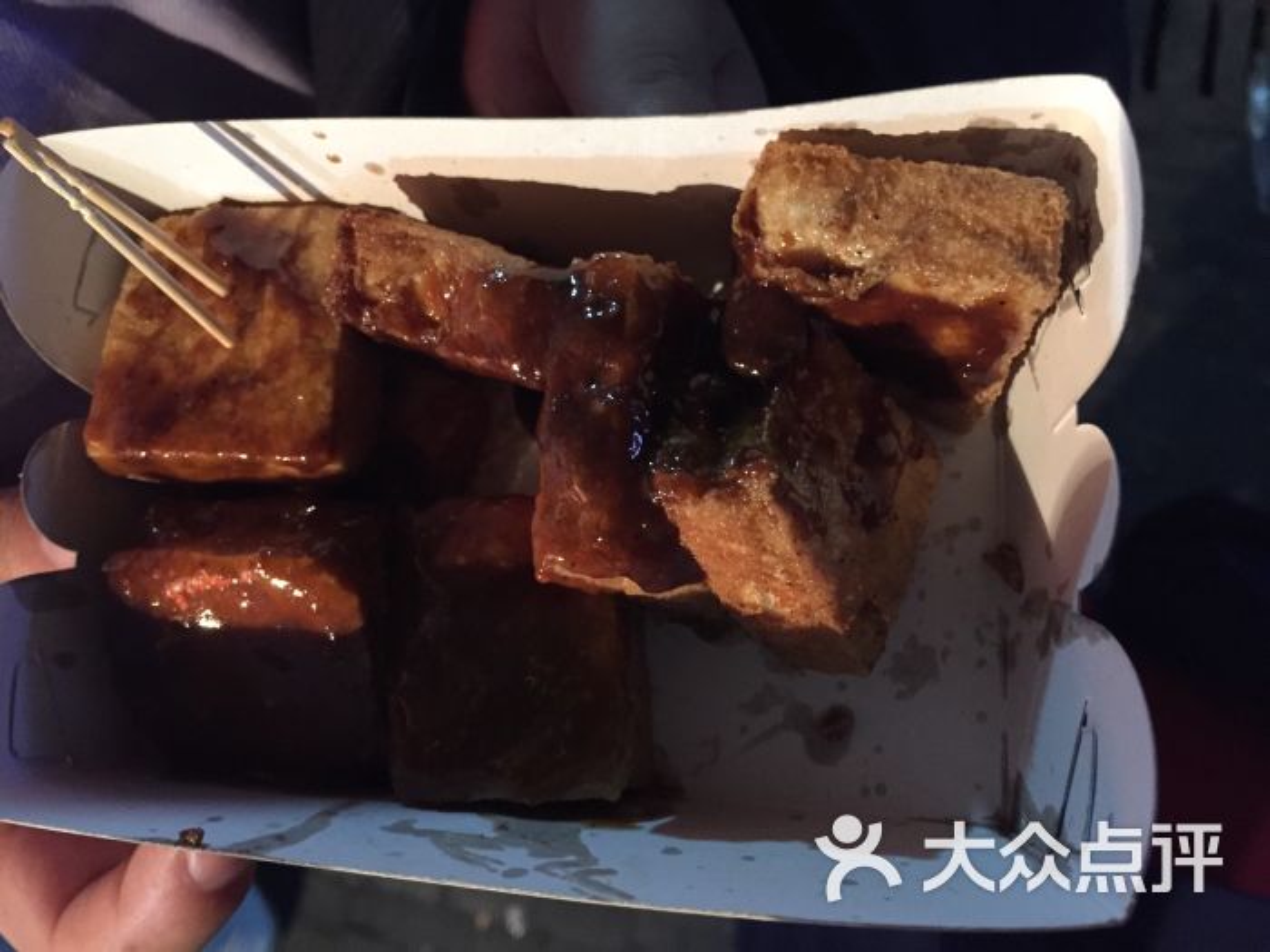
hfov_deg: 61.7
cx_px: 635
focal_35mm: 29
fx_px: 1064
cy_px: 476
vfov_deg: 48.2
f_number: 2.2
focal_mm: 4.15
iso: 320
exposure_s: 1/15
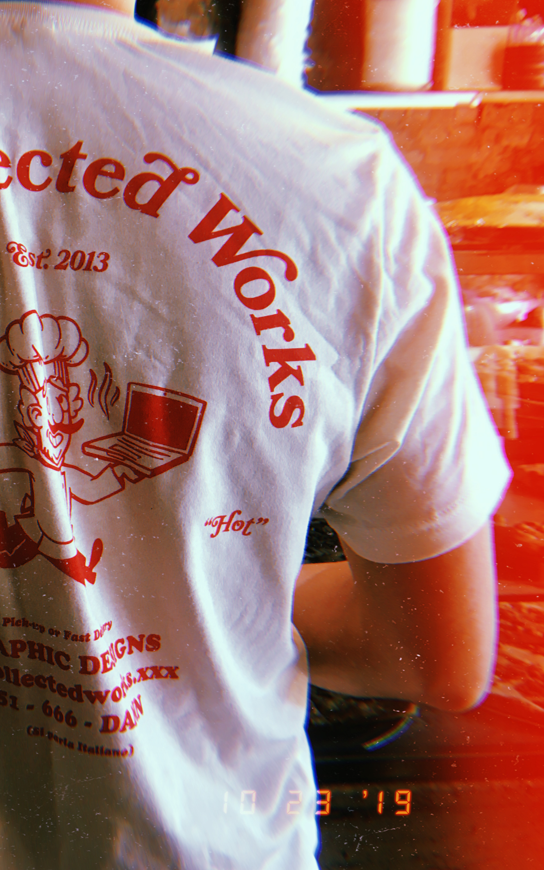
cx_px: 0
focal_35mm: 40
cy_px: 435
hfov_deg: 29.8
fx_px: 949
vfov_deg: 49.3
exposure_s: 1/15
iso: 40
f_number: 1.8
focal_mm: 3.99
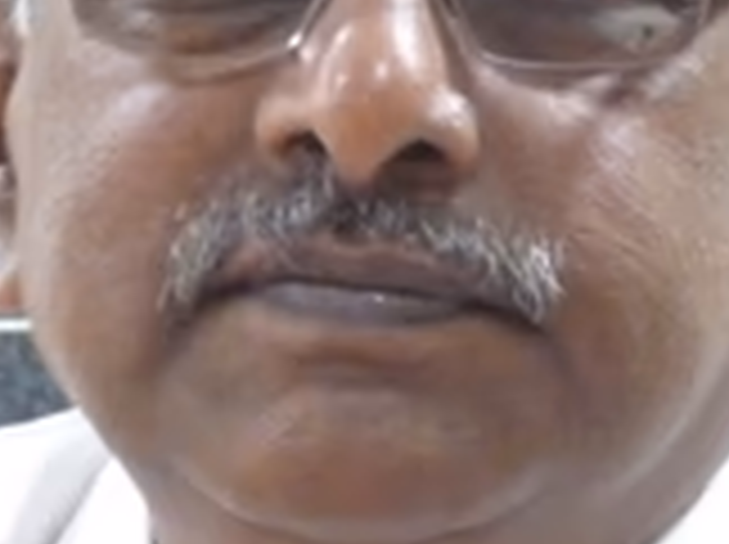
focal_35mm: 399
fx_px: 8390
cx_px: 333
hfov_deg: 5.0
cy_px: 306
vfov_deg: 3.7
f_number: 4.7
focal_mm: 19.1
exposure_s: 1/10
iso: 800
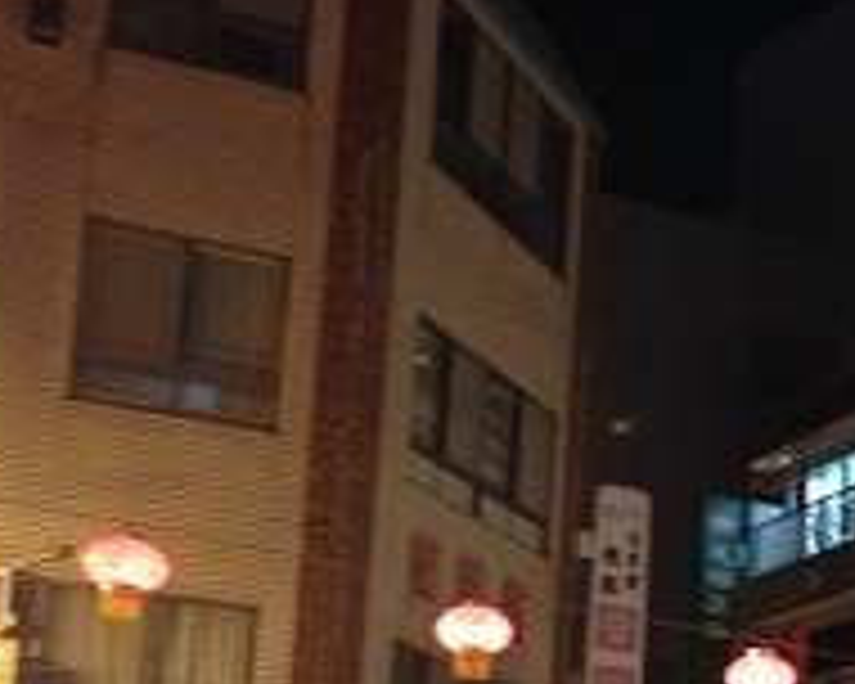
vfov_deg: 18.1
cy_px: 662
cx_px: 747
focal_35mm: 83
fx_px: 2100
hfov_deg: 22.5
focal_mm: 4.12
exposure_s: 1/15
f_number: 2.4
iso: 400
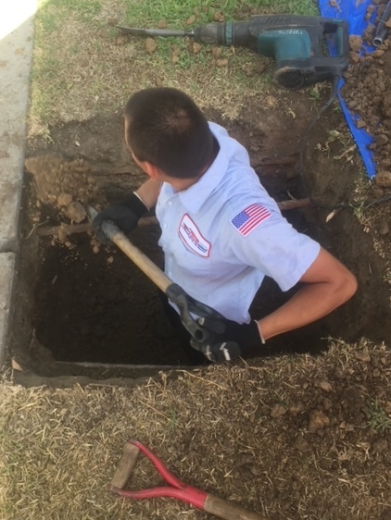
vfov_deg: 55.3
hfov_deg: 43.0
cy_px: 241
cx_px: 195
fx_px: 497
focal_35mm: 33
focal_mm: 4.15
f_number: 2.2
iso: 32
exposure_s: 1/260
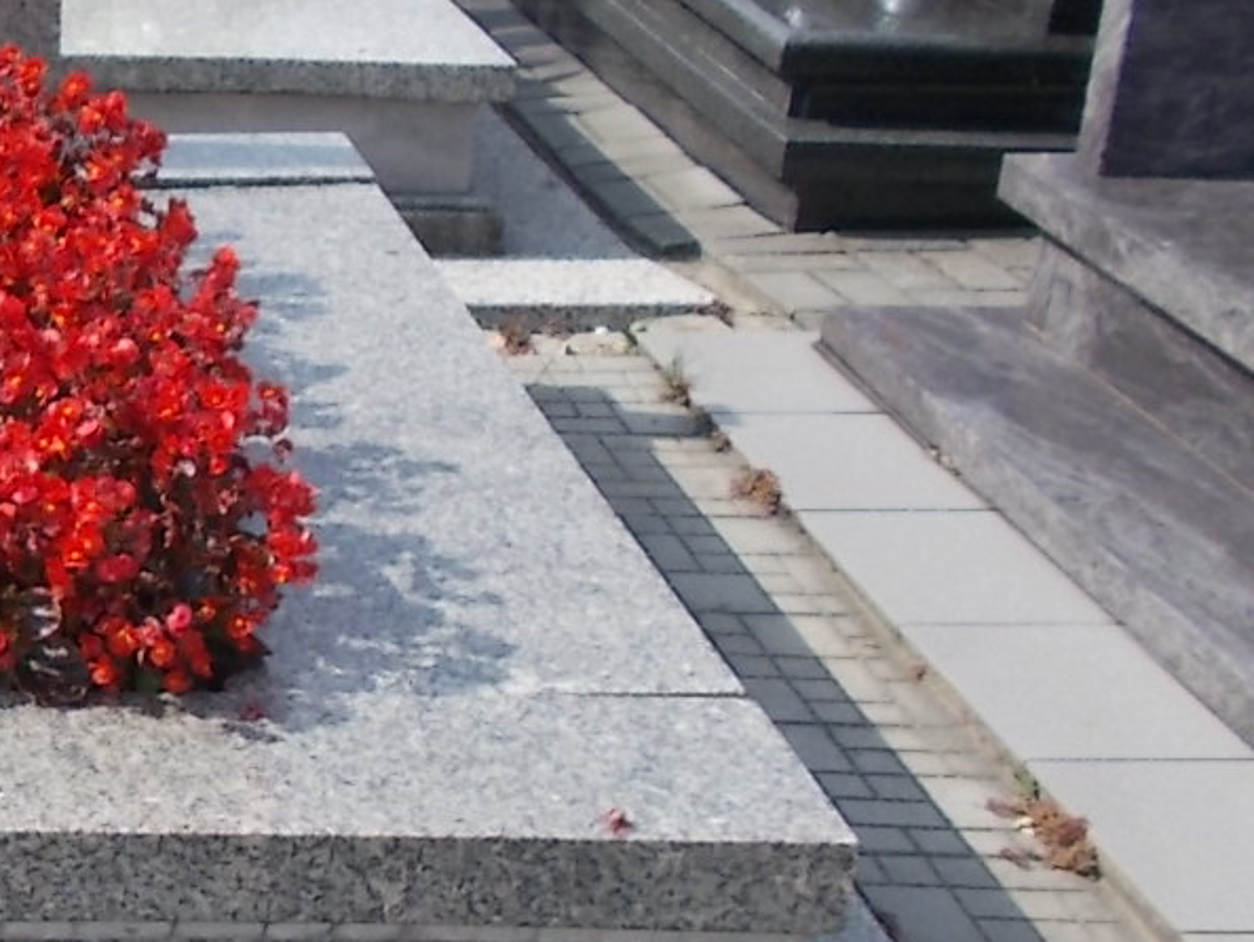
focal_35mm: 70
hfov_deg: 24.5
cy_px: 387
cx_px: -334
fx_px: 2537
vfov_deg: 21.0
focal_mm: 4.6
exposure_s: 1/160
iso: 80
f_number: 8
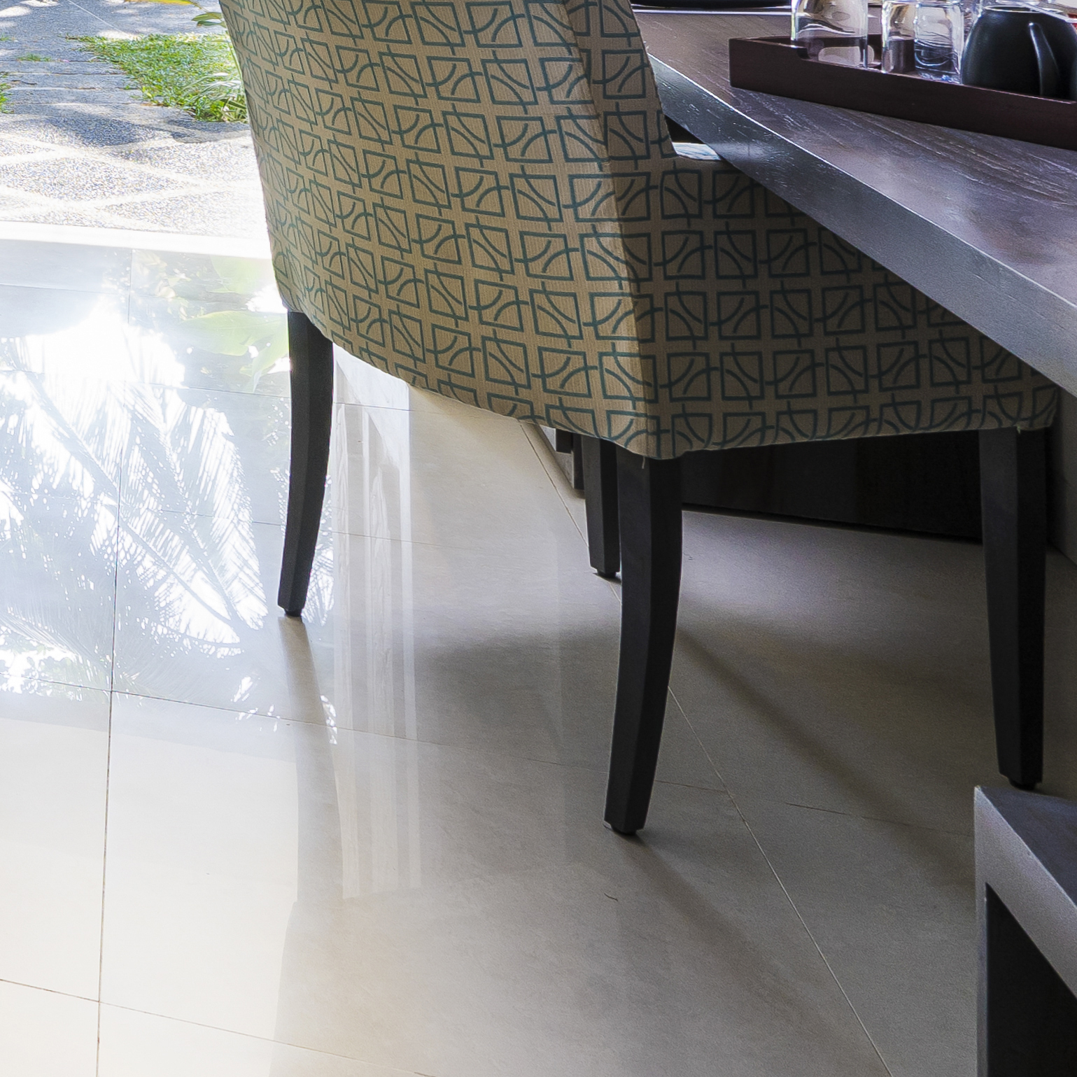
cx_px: -605
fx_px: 1866
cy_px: -157
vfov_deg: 28.7
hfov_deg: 24.1
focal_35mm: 53
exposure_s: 1/6
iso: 200
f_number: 8
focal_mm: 16
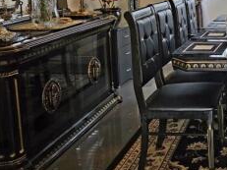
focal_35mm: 58
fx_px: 380
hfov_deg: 29.0
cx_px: 268
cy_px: 27
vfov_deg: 24.7
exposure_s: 1/101
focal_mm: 6.3
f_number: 1.7
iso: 640
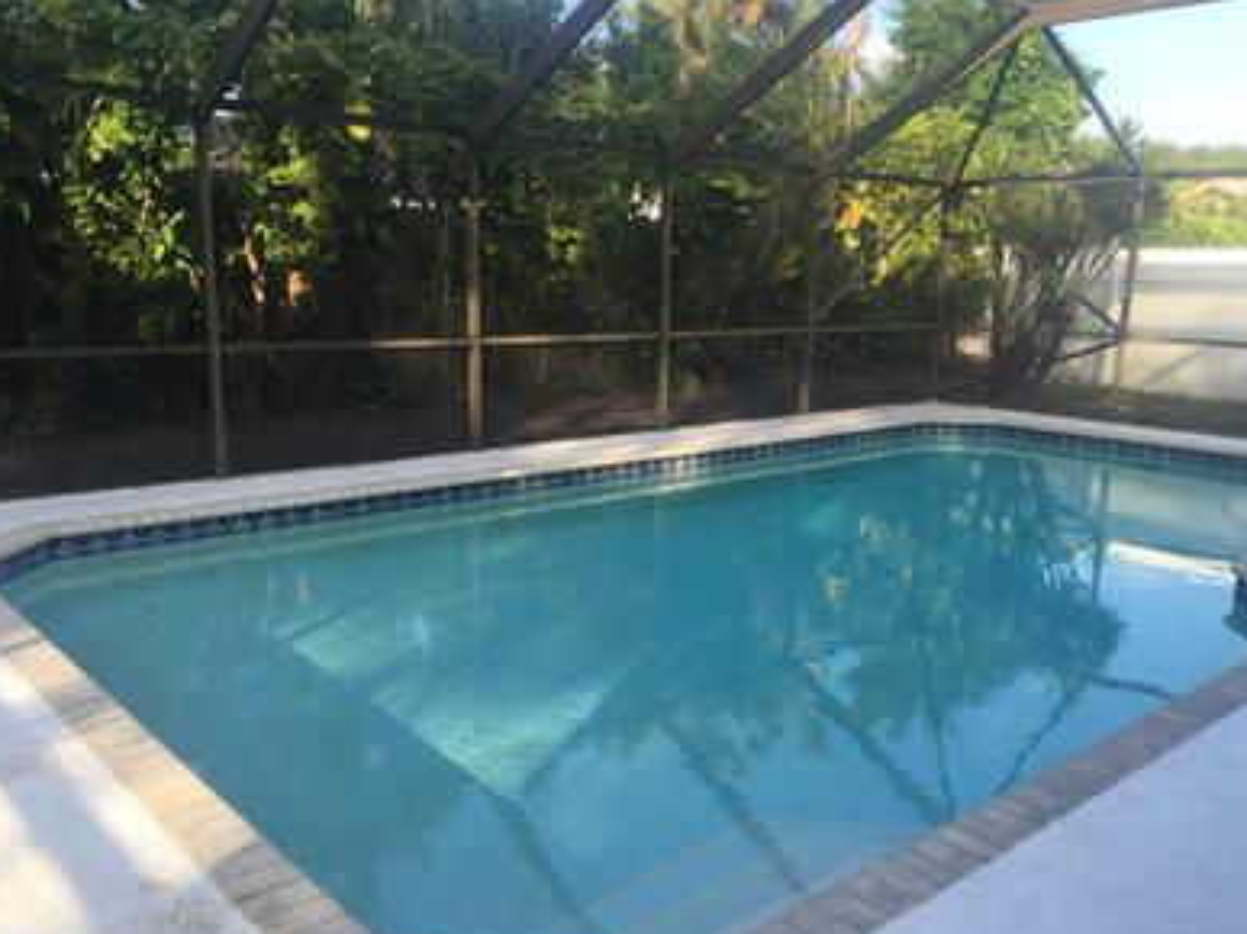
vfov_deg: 46.8
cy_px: 480
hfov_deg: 60.0
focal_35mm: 30
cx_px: 628
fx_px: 1080
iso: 32
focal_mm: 4.15
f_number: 2.2
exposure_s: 1/260
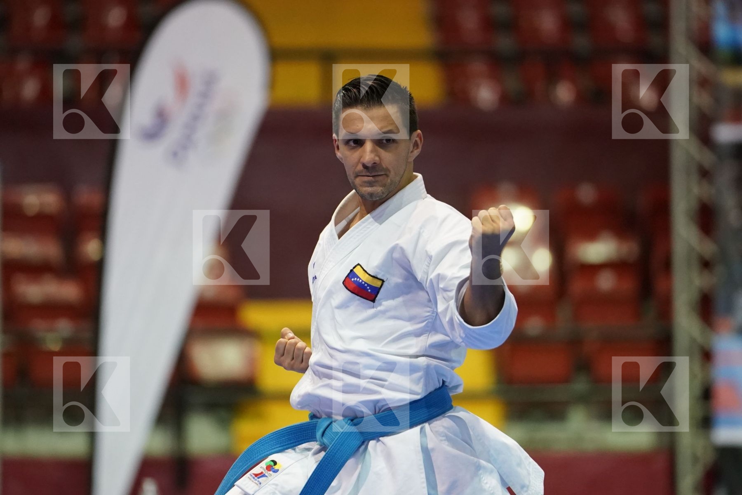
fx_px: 6183
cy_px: 248
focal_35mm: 300
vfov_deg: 4.6
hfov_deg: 6.9
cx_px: 371
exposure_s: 1/320
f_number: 2.8
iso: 4000
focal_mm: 200
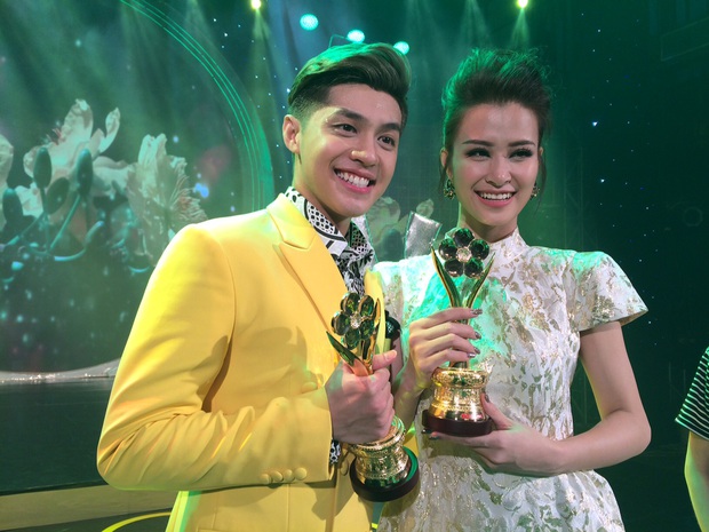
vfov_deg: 48.2
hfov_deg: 61.7
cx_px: 354
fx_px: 594
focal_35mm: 29
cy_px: 266
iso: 40
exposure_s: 1/60
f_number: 2.2
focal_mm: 4.15
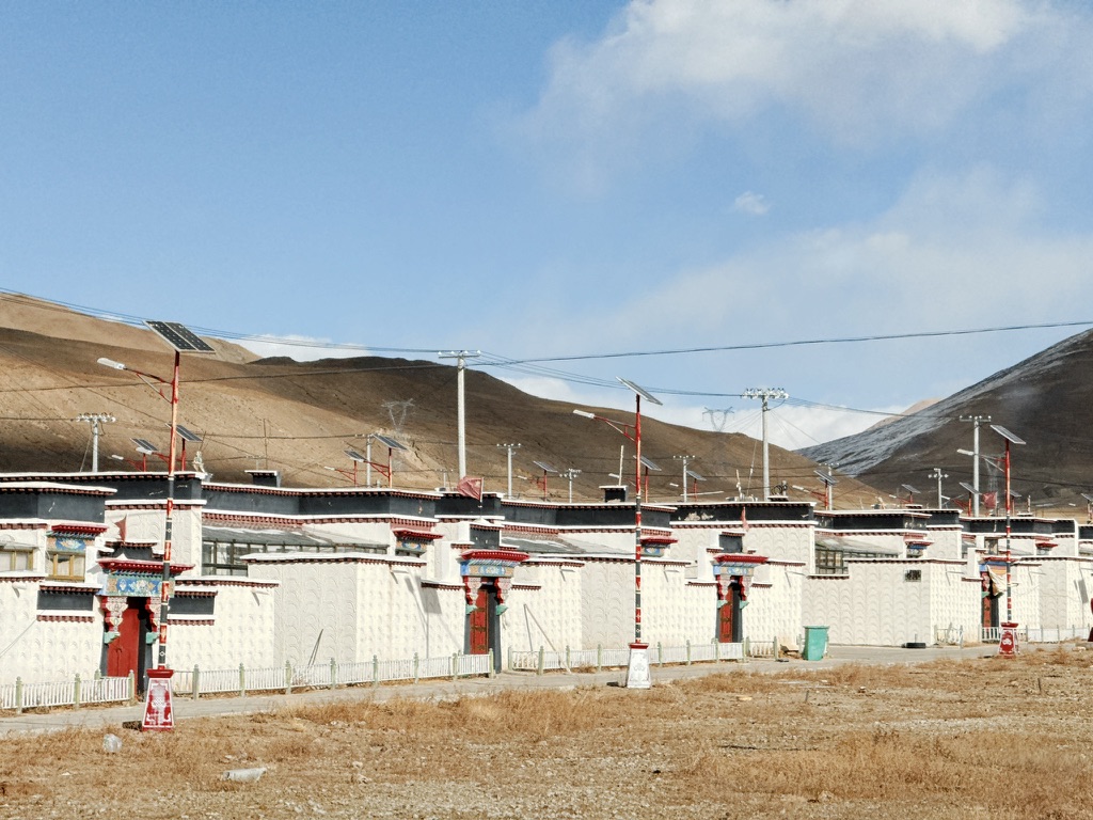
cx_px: 546
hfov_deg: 16.4
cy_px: 410
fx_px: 3789
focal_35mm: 120
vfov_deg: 12.3
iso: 50
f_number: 2.8
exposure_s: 1/1248
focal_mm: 15.66
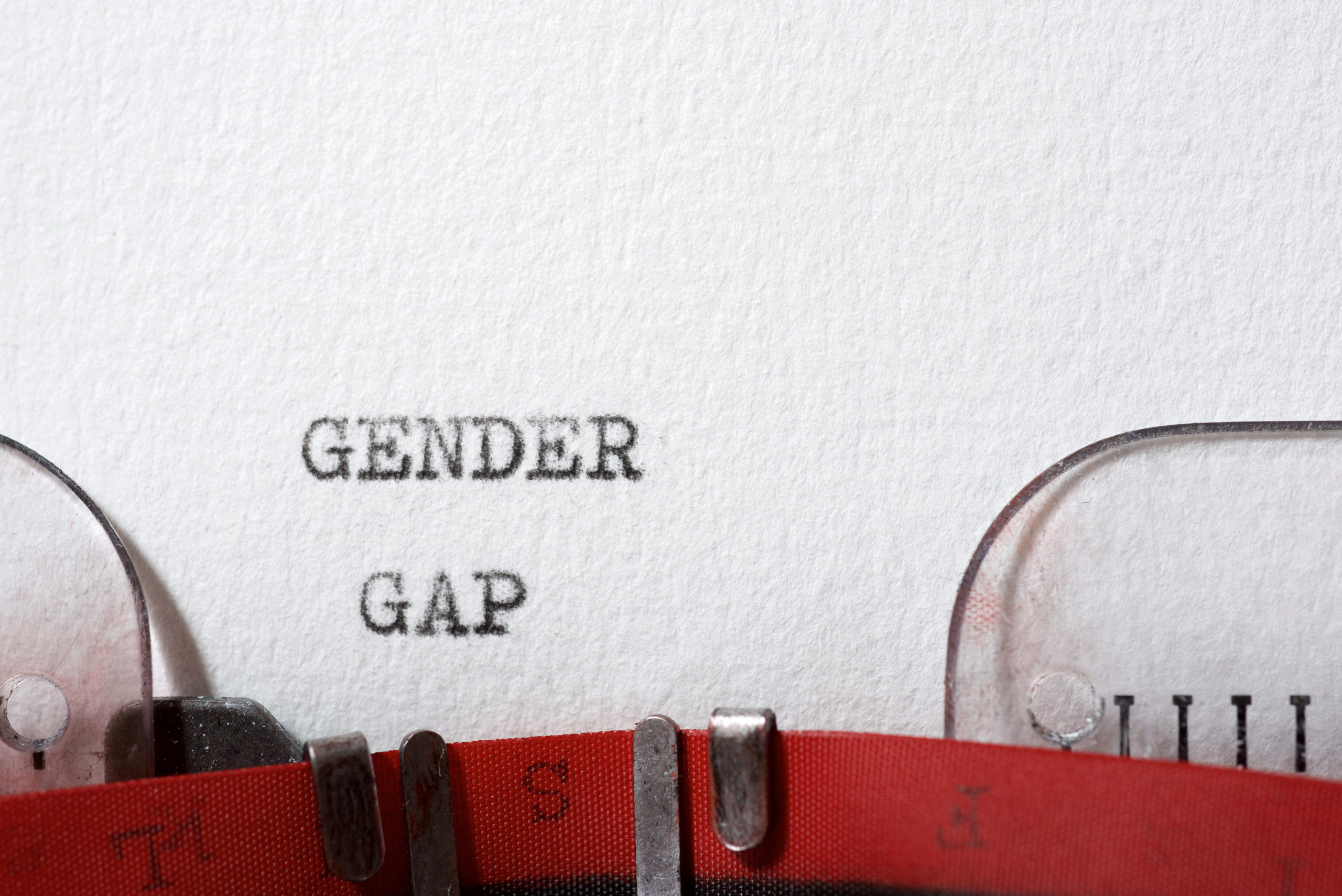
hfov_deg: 33.4
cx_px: 671
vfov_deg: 22.6
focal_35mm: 60
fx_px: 2237
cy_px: 448
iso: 125
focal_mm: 60
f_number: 10
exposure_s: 1/160
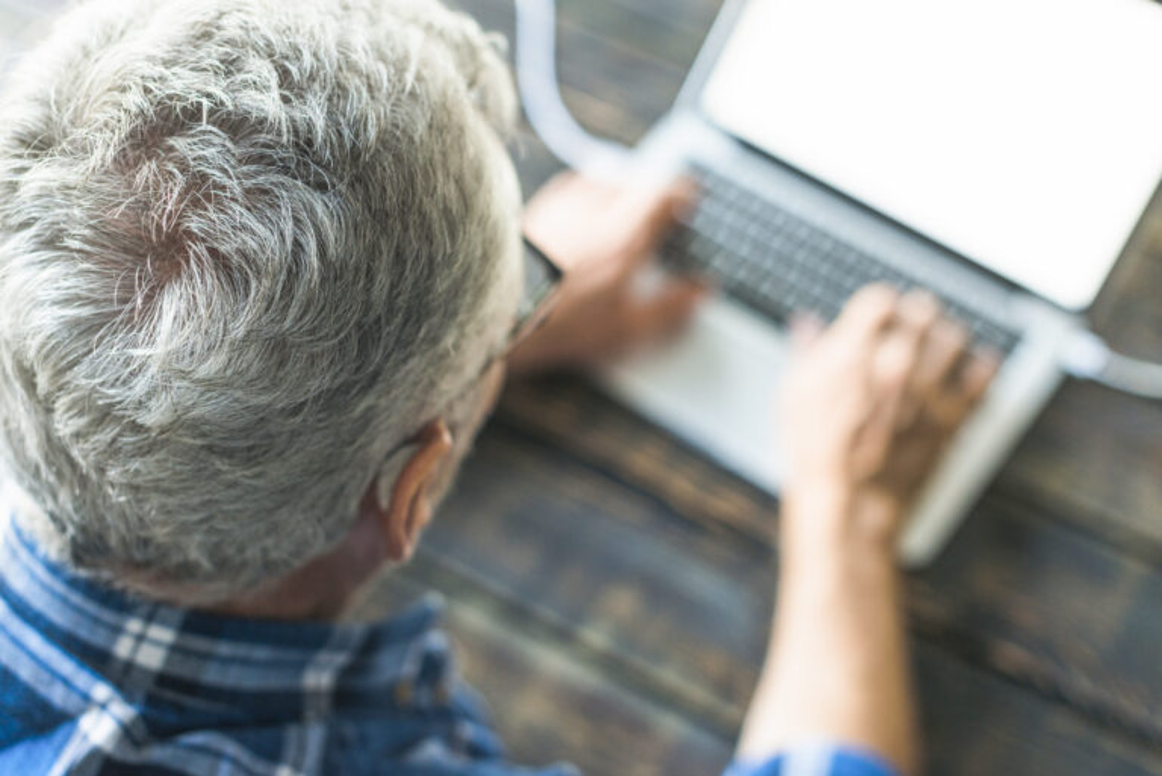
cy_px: 388
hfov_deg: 39.6
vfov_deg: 27.0
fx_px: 1615
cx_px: 581
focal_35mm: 50
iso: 320
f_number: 2.8
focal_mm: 50
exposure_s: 1/100
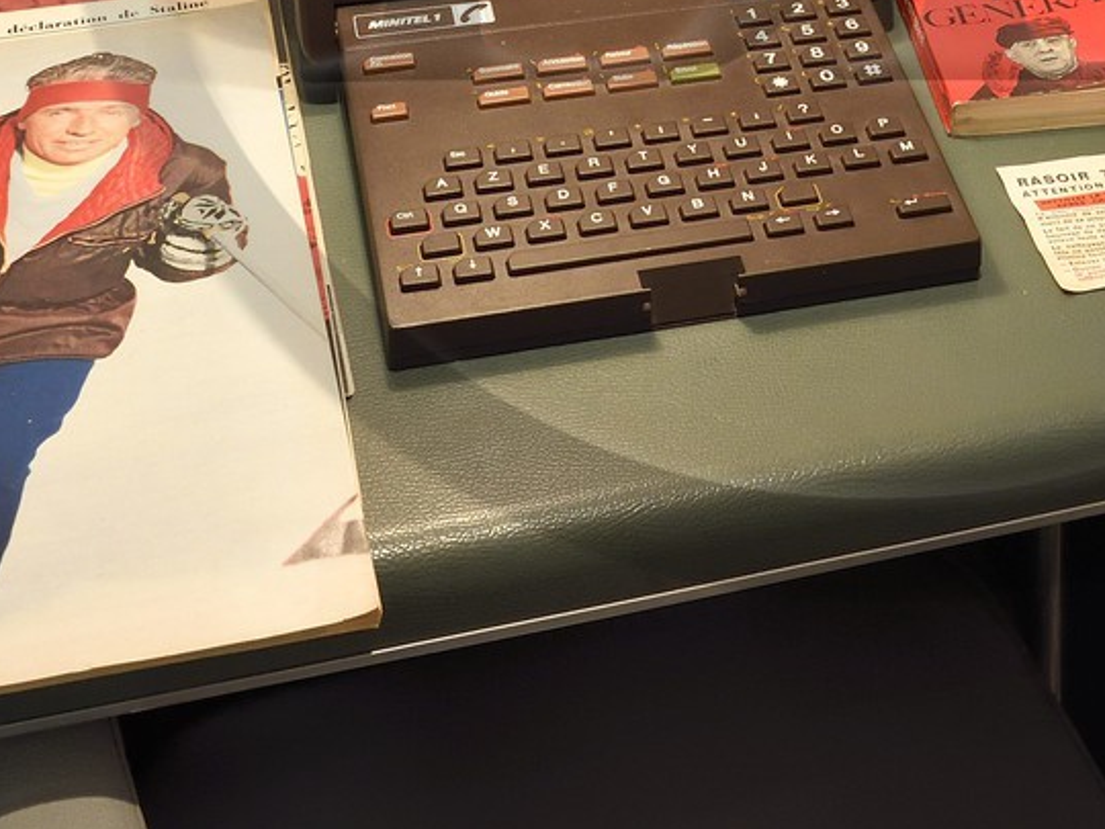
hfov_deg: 25.9
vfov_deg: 18.5
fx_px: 2362
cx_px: 878
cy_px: -252
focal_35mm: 74
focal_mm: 26
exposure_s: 1/60
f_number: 9
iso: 1600
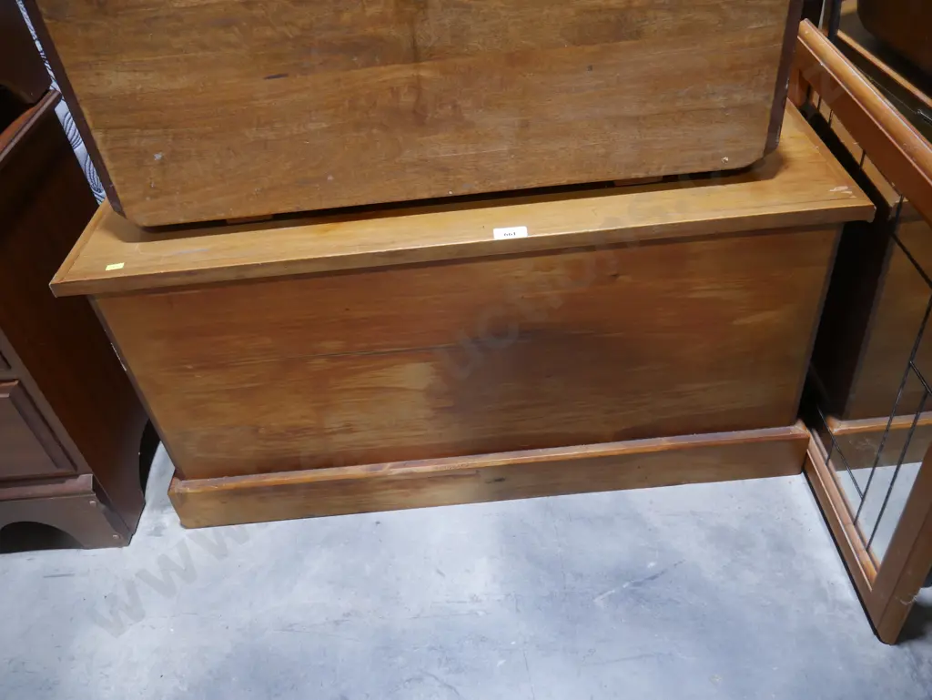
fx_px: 754
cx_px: 466
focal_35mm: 28
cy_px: 350
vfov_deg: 49.8
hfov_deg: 63.4
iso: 500
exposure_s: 1/60
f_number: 3.5
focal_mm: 14
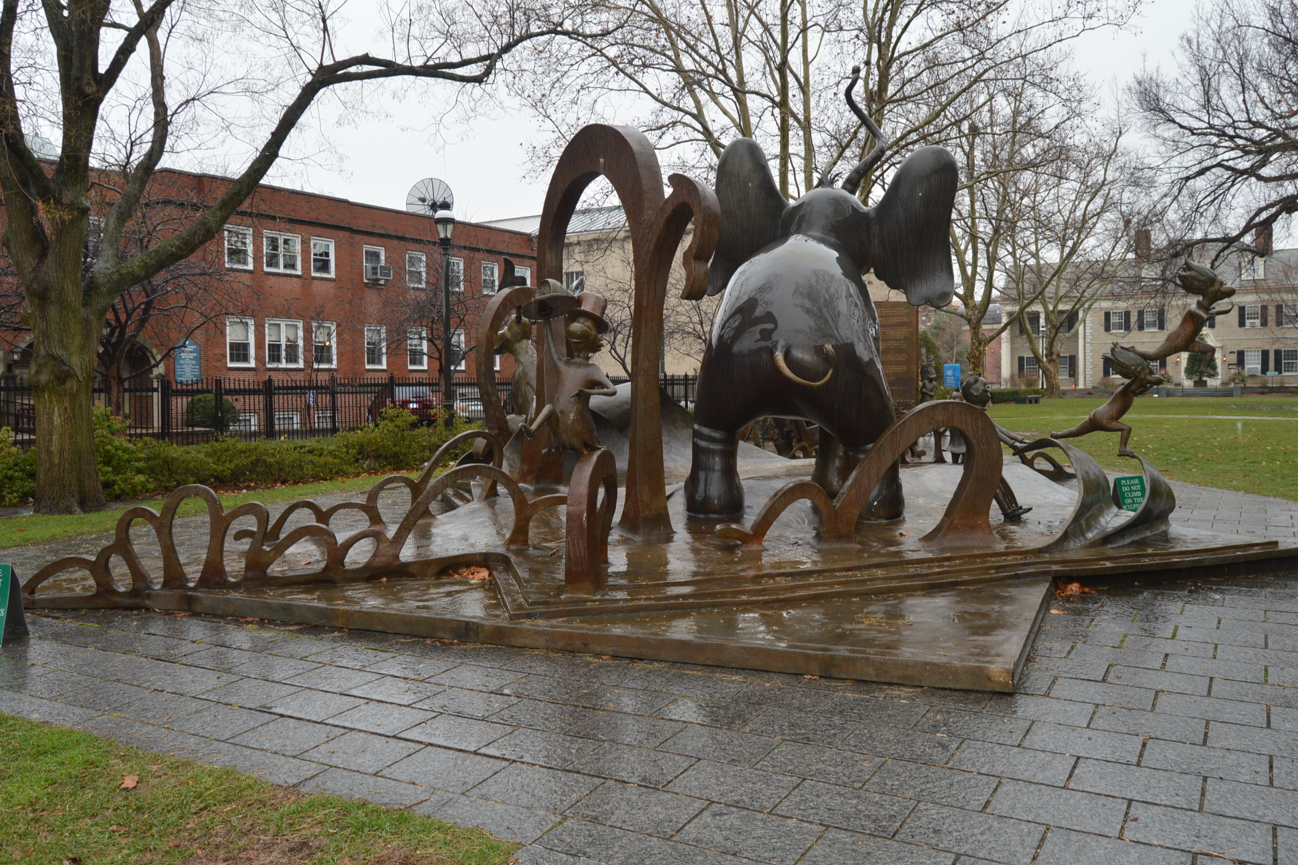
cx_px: 653
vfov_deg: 46.4
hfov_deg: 65.5
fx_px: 1009
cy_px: 418
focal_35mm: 28
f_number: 8
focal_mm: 18
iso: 280
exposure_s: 1/60
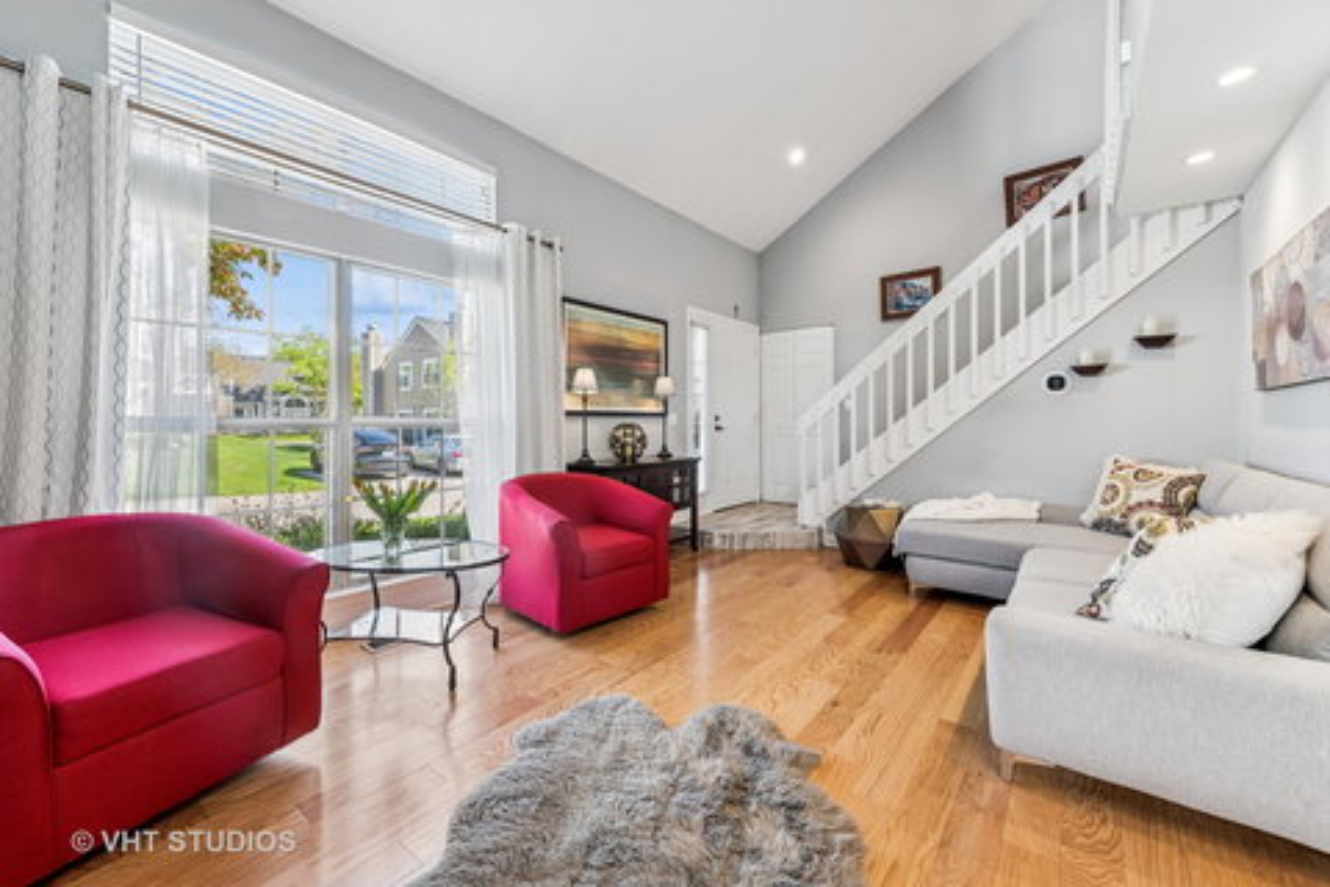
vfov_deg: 81.2
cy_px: 444
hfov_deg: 104.3
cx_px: 665
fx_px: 517
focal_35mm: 14
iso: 200
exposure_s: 1/30
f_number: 9.5
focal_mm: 14
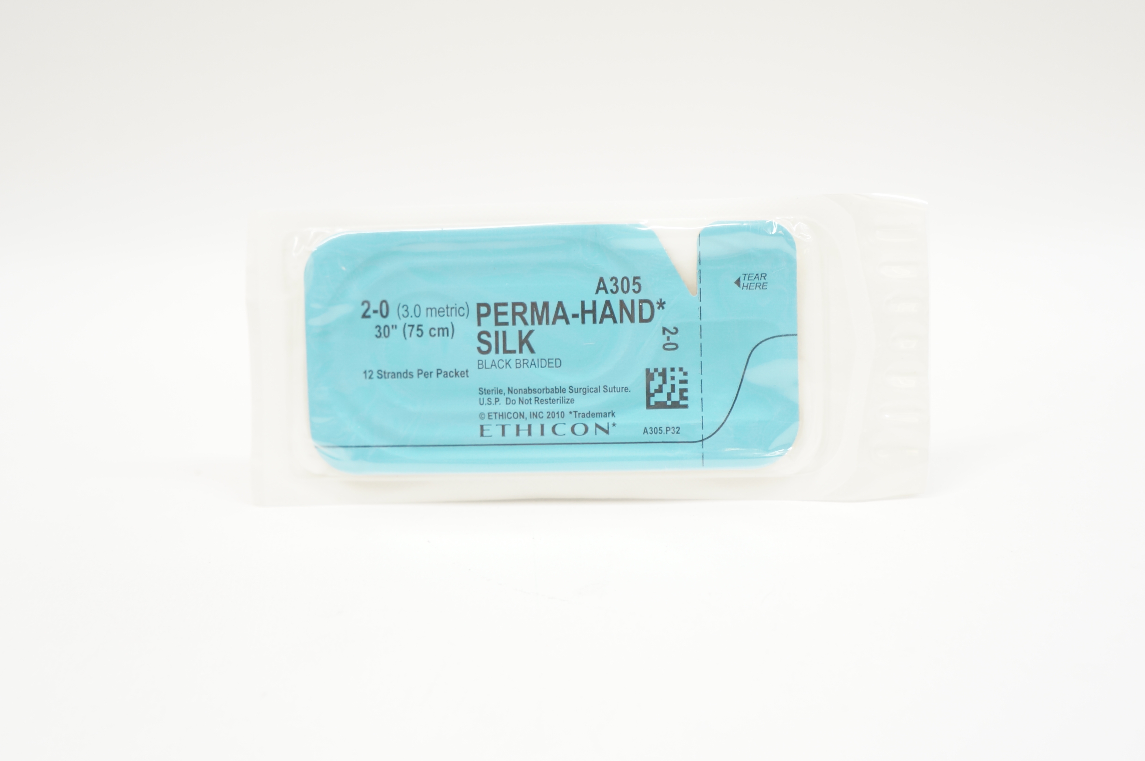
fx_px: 1239
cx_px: 572
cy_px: 380
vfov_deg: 34.1
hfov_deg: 49.6
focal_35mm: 39
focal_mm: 26
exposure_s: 1/40
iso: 400
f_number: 5.6
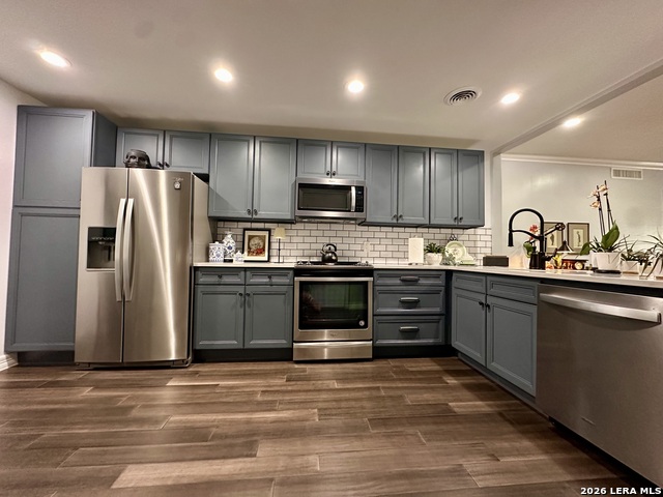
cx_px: 332
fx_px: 268
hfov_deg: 102.1
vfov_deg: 85.7
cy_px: 248
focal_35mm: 14
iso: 800
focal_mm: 2.22
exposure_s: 1/60
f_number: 2.2
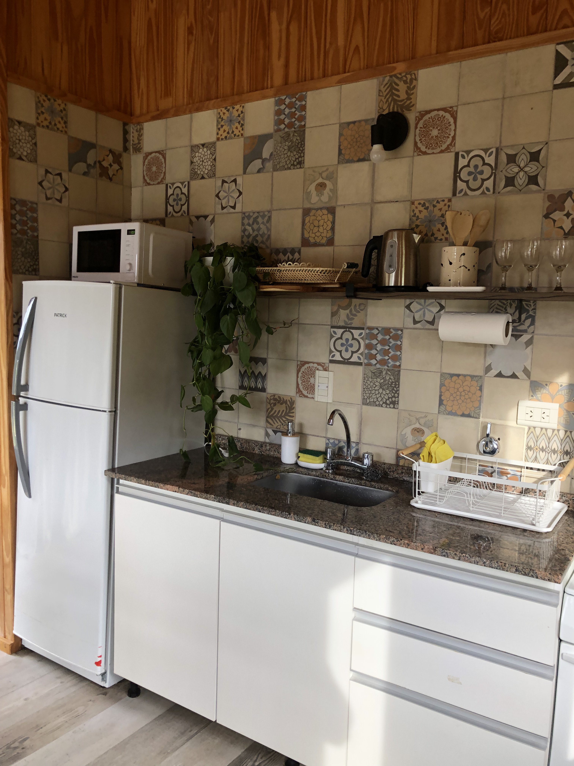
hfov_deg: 49.7
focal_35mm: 28
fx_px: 619
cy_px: 383
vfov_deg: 63.4
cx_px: 287
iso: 40
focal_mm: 3.99
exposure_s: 1/120
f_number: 1.8
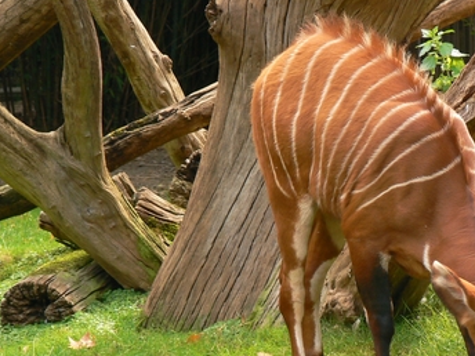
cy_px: 273
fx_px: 4089
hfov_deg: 6.6
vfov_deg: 5.0
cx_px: 385
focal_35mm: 298
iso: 80
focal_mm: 28.6
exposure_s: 1/50
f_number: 4
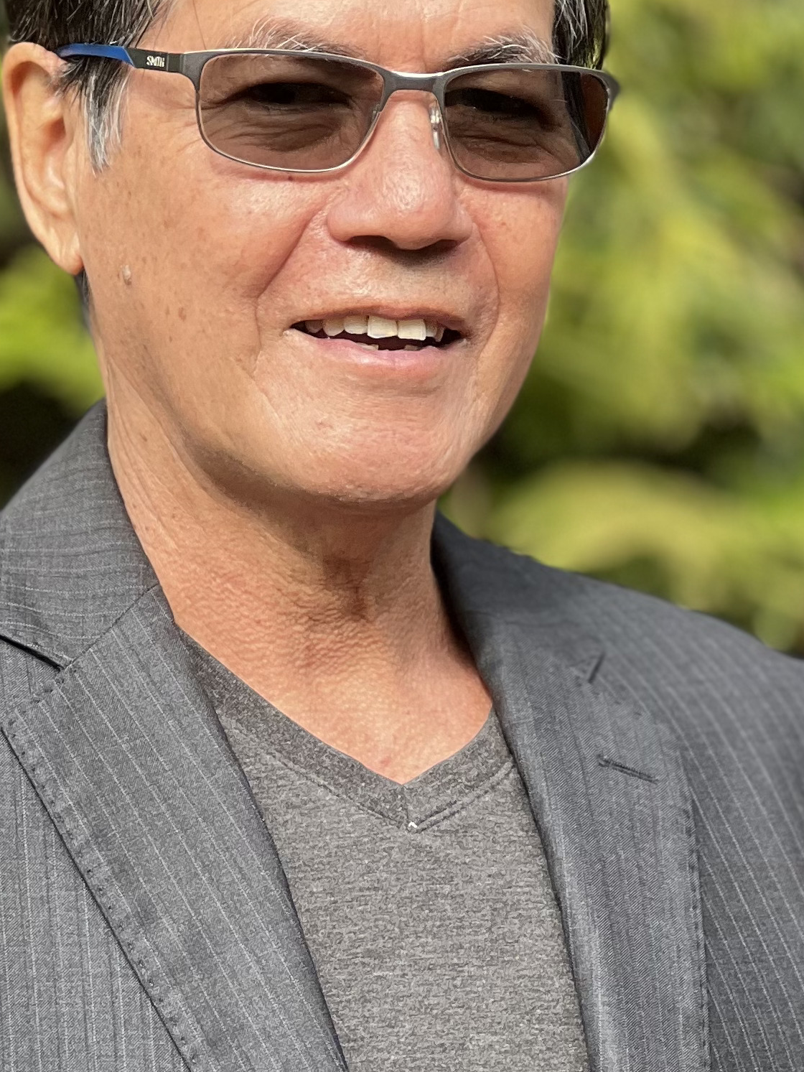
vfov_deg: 12.3
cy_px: 627
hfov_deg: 9.2
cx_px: 278
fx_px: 4985
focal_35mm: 161
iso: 25
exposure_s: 1/167
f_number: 2.8
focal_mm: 9
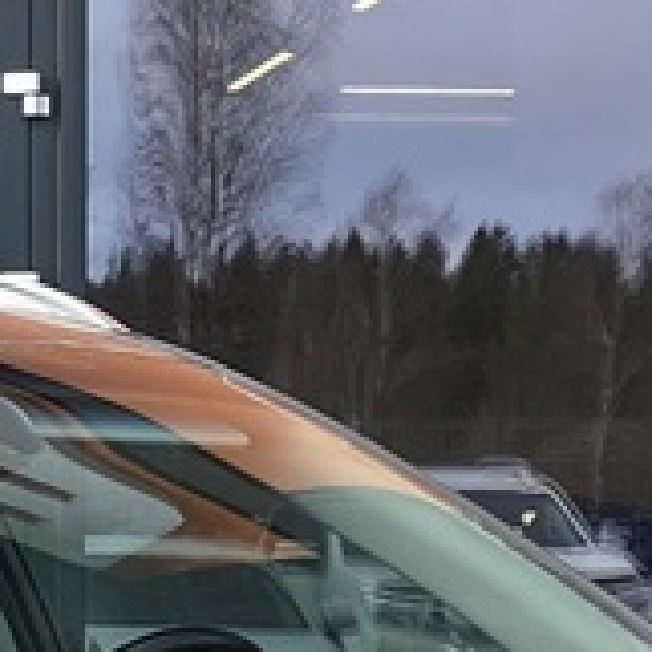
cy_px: 259
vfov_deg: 7.9
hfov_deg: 7.8
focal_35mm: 221
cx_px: -130
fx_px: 4709
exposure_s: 1/481
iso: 32
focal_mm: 3.99
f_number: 1.8
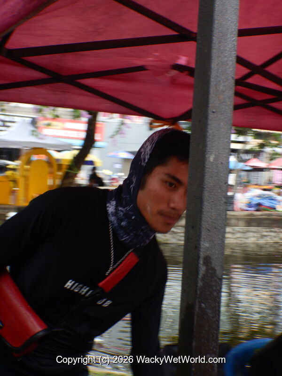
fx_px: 663
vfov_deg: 31.7
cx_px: 141
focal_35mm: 61
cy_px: 188
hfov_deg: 24.0
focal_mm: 11
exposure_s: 1/80
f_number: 4.4
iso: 125
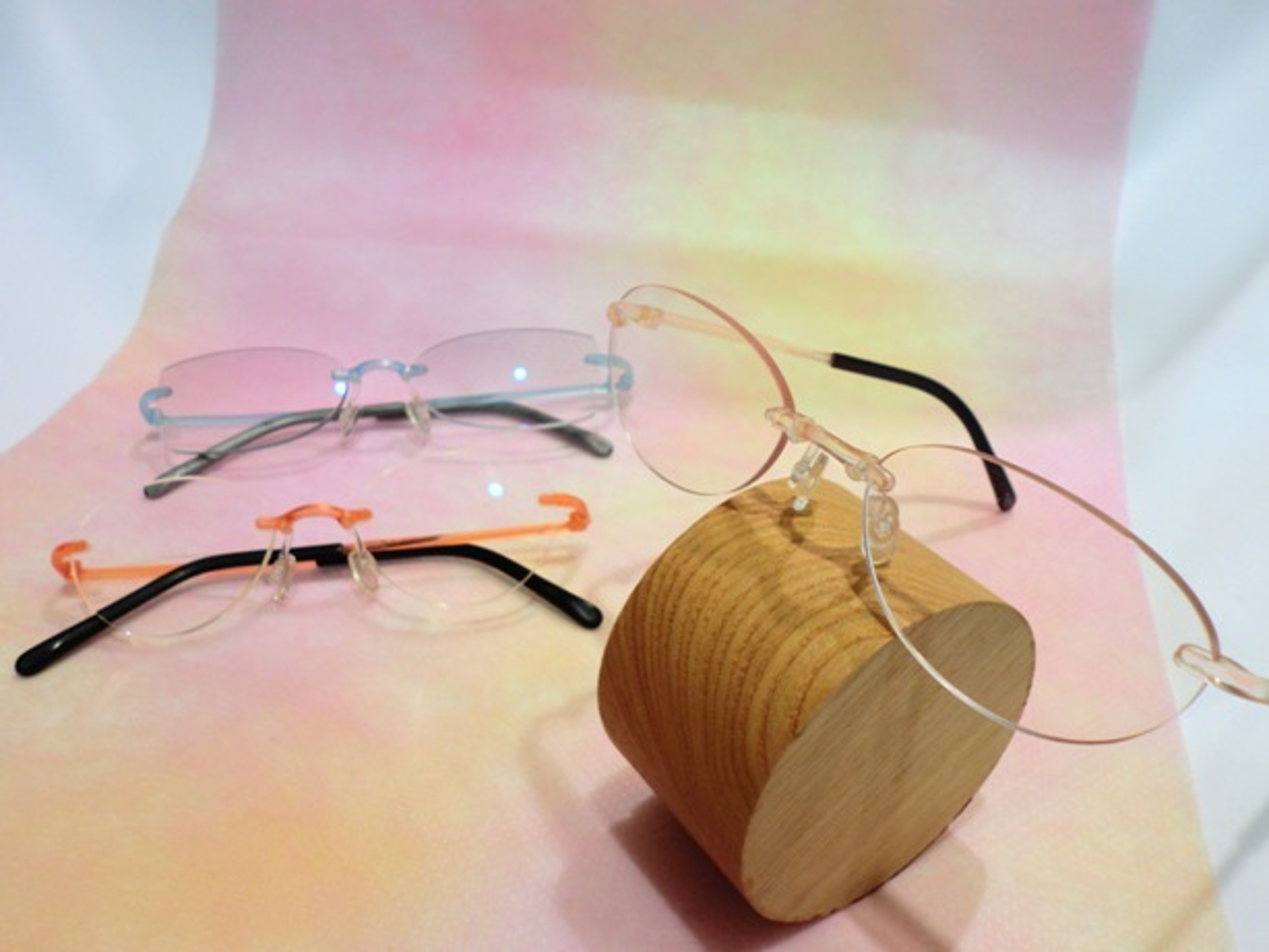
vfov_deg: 44.2
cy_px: 476
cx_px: 634
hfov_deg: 56.8
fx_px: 1174
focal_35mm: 32
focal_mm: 5.8
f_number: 3.5
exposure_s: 1/60
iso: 100
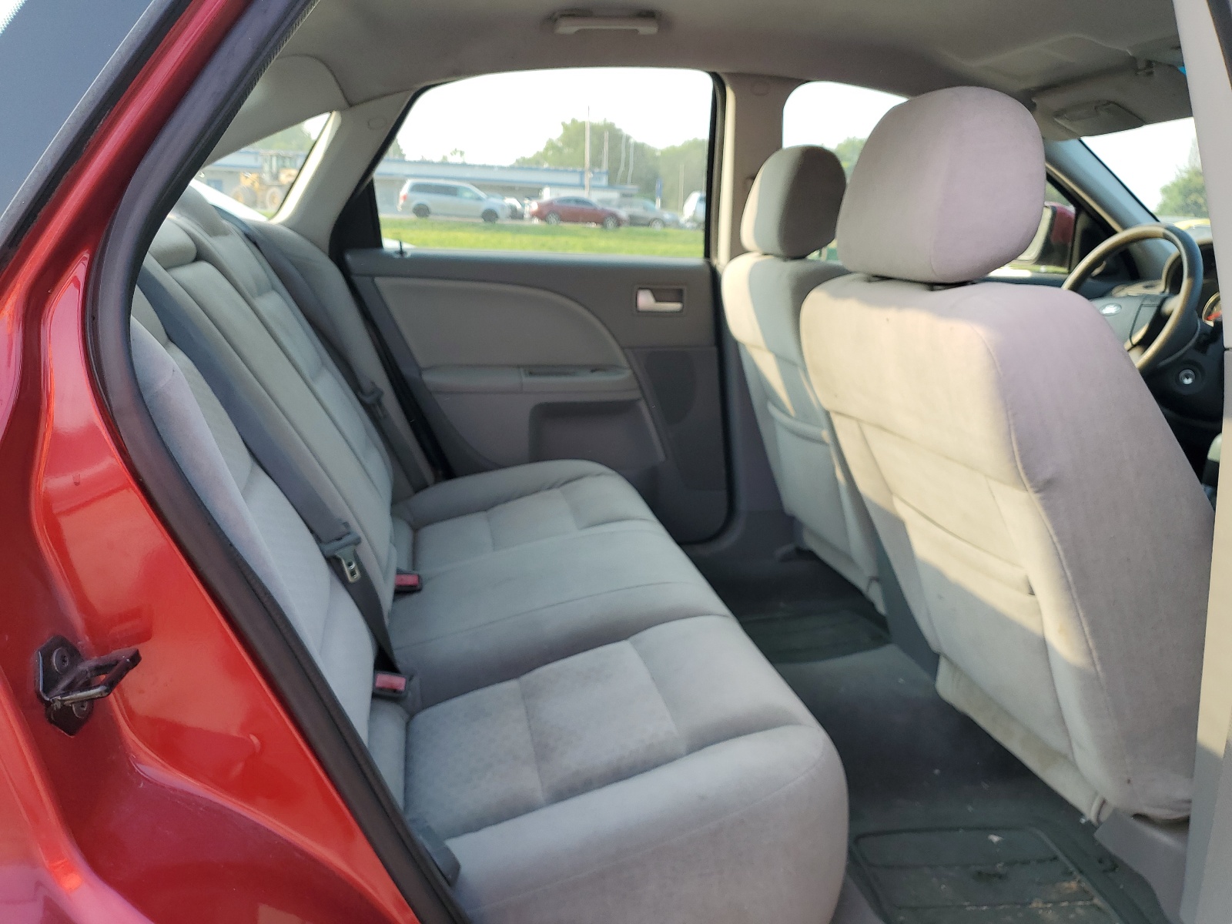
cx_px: 616
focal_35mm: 26
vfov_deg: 53.1
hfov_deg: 67.3
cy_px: 462
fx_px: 925
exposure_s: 1/370
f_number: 1.5
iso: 50
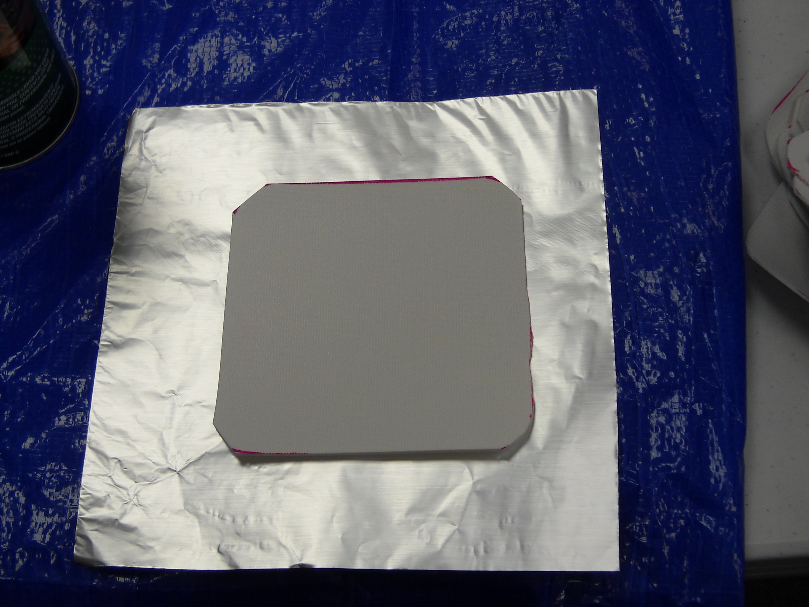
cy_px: 296
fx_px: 1075
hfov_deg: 41.2
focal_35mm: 46
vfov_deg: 31.5
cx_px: 389
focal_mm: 6.72
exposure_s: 1/60
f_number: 3.1
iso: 77
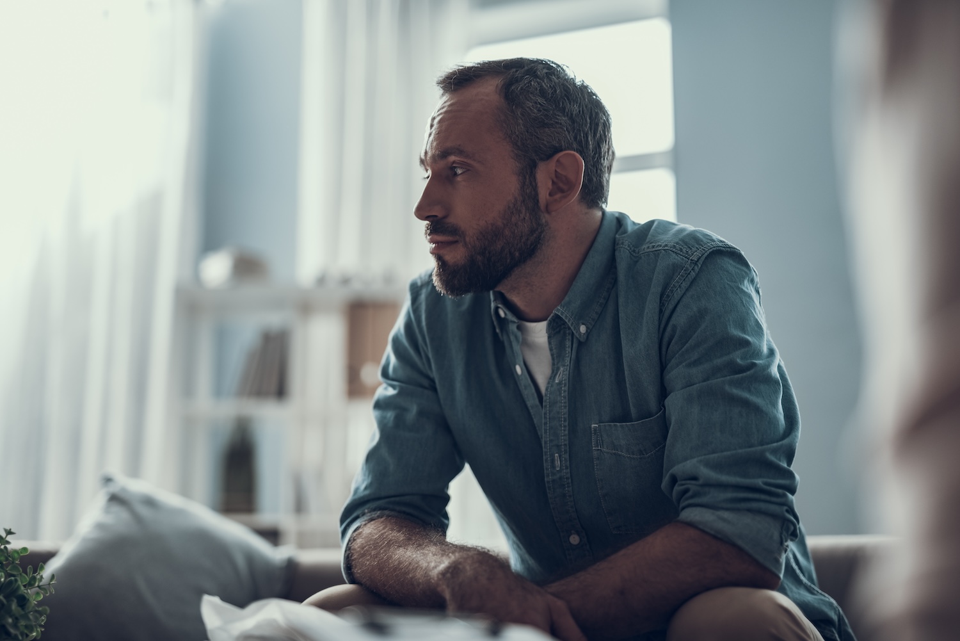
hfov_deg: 39.6
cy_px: 320
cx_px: 480
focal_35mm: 50
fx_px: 1334
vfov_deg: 27.0
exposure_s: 1/100
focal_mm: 50
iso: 250
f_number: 1.4
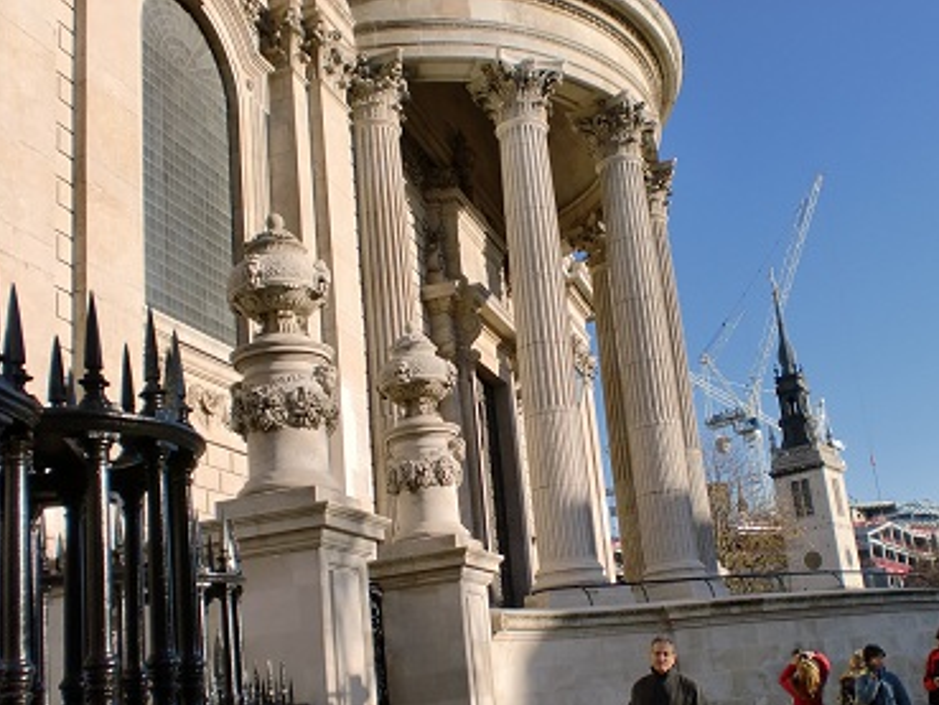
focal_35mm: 36
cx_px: 468
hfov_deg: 51.3
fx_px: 977
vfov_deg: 39.7
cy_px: 360
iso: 64
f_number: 3.1
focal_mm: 6.3
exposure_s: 1/800
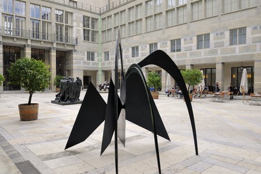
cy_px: 87
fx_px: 203
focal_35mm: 28
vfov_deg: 46.4
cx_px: 130
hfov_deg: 65.5
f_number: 11
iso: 200
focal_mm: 28
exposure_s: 1/100
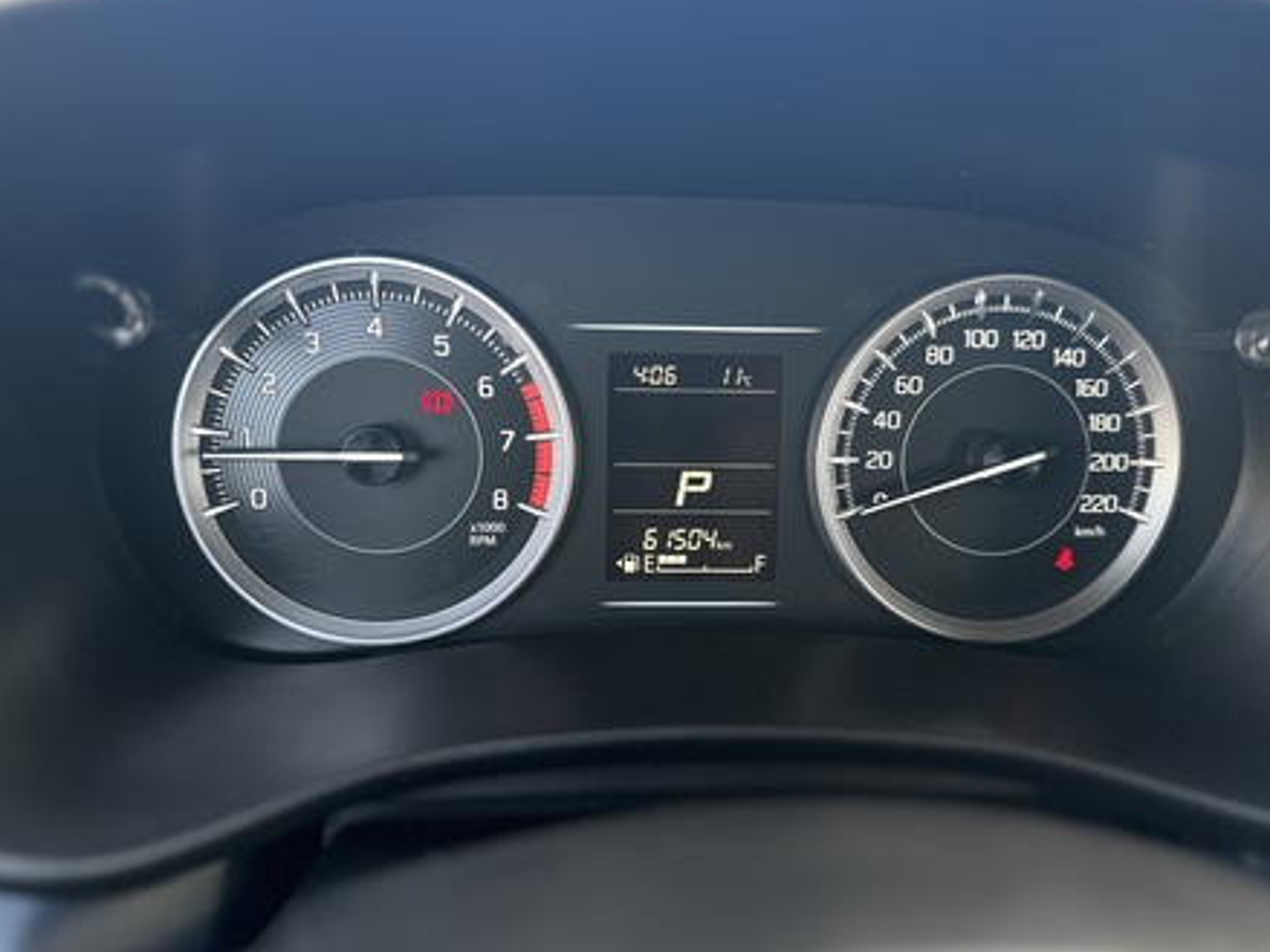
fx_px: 917
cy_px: 476
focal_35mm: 25
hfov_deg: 69.4
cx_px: 649
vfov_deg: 54.9
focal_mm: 6.86
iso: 160
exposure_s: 1/121
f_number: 1.78
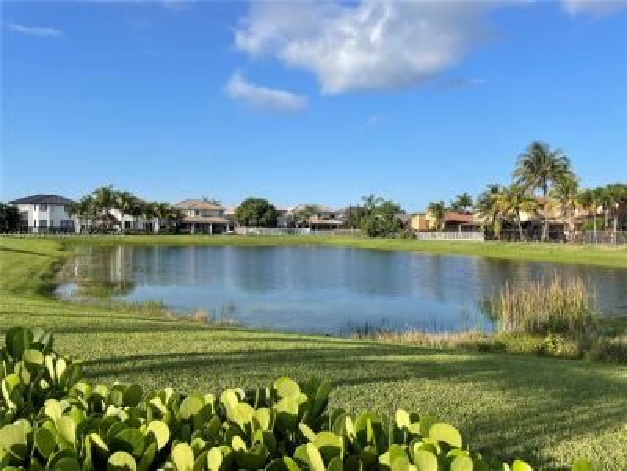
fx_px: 471
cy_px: 236
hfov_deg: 67.3
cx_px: 314
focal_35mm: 26
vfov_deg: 53.1
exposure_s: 1/2959
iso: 32
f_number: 1.6
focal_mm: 4.2
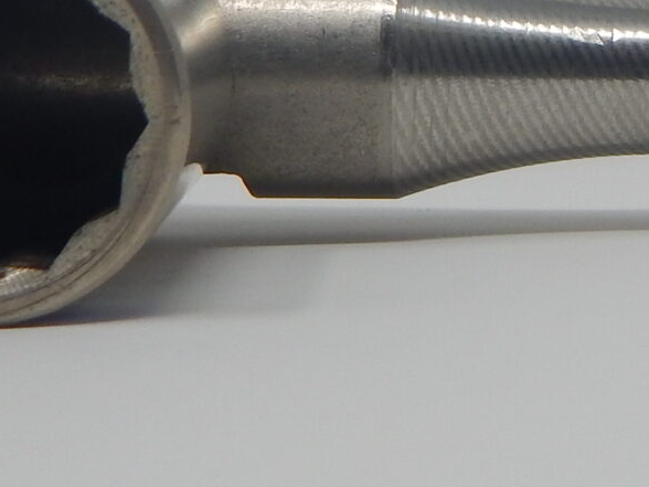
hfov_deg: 12.5
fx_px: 2775
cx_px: 1062
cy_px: -63
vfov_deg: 9.9
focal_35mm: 148
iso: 125
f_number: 3.3
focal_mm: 6.1
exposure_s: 1/160
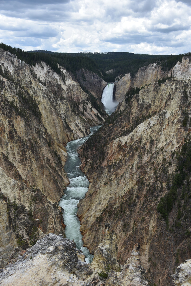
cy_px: 143
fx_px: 334
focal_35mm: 42
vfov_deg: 46.4
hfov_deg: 31.9
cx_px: 96
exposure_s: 1/250
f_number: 8
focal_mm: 42
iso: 100
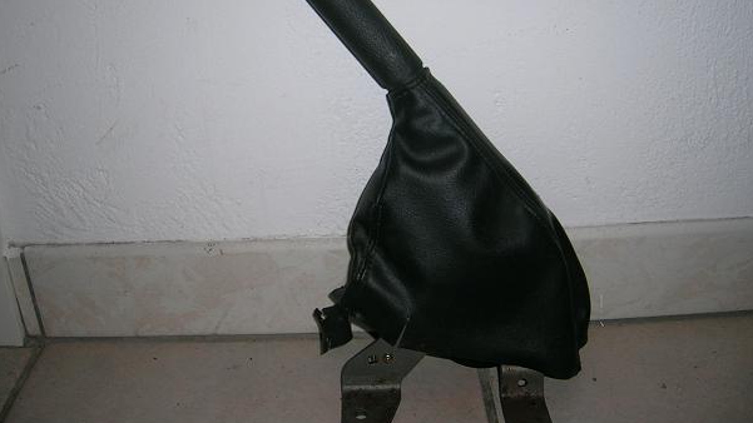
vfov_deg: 30.4
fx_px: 779
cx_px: 380
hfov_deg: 51.6
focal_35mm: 39
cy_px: 186
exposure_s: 1/60.1
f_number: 2.8
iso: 50
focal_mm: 5.4
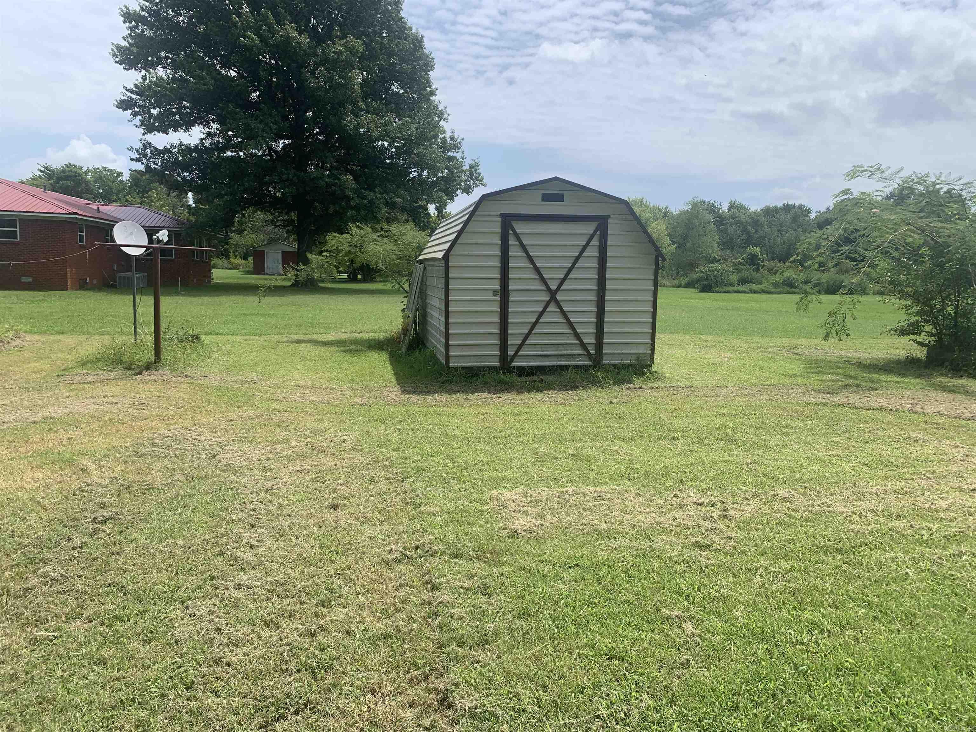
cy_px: 366
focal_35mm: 26
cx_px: 488
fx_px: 733
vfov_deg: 53.1
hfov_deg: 67.3
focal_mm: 4.25
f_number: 1.8
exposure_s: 1/2681
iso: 25
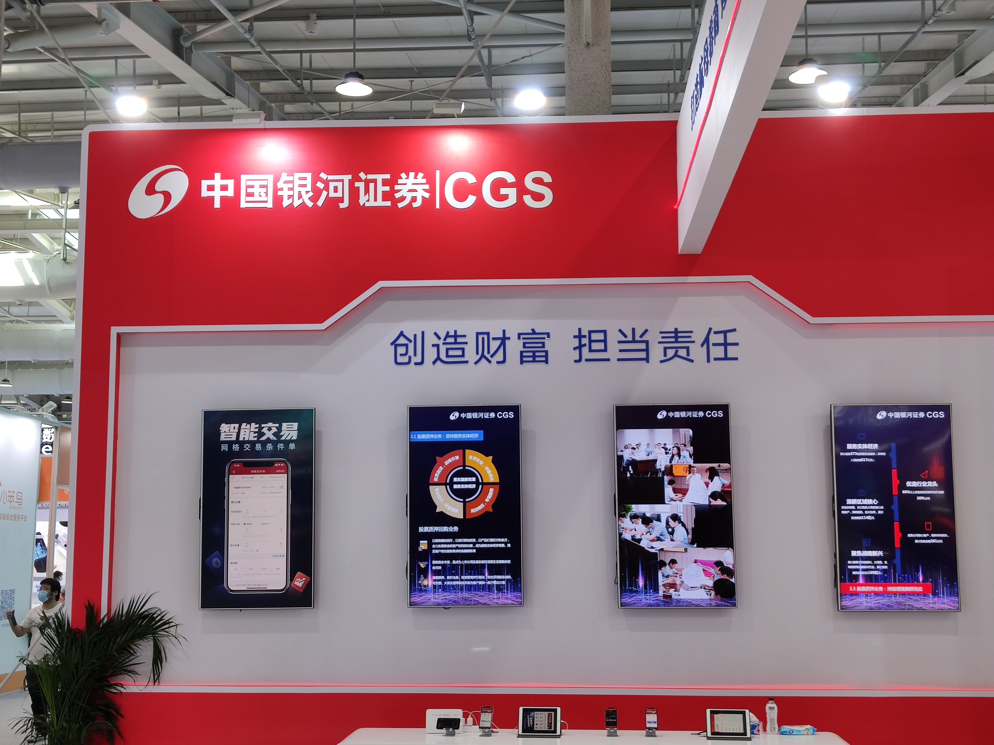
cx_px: 497
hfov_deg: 45.8
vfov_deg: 35.1
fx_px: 1177
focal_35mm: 41
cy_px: 372
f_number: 1.75
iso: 124
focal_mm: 4.75
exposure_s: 1/100
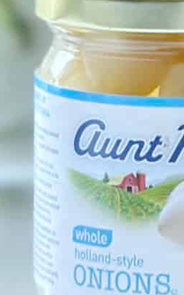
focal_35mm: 252
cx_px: 500
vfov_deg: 8.0
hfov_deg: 5.0
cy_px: -245
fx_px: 2024
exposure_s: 1/60
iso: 250
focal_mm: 6.9
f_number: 1.8
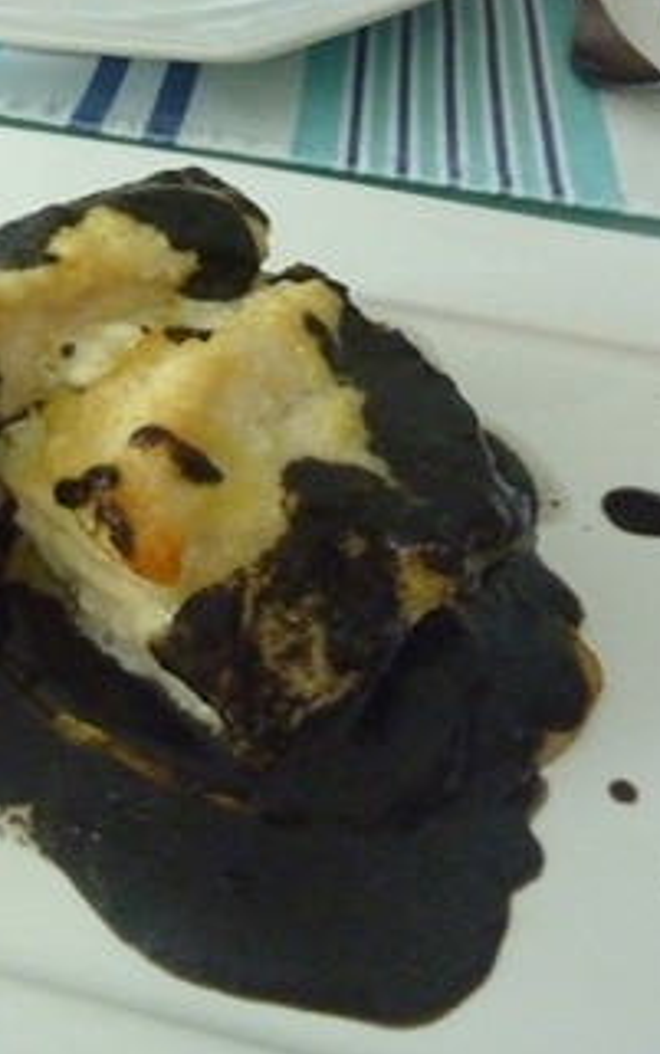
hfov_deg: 31.8
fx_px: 1063
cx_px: -3
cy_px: 535
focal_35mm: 37
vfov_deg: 52.7
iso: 800
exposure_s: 1/50
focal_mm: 4.1
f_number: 3.3
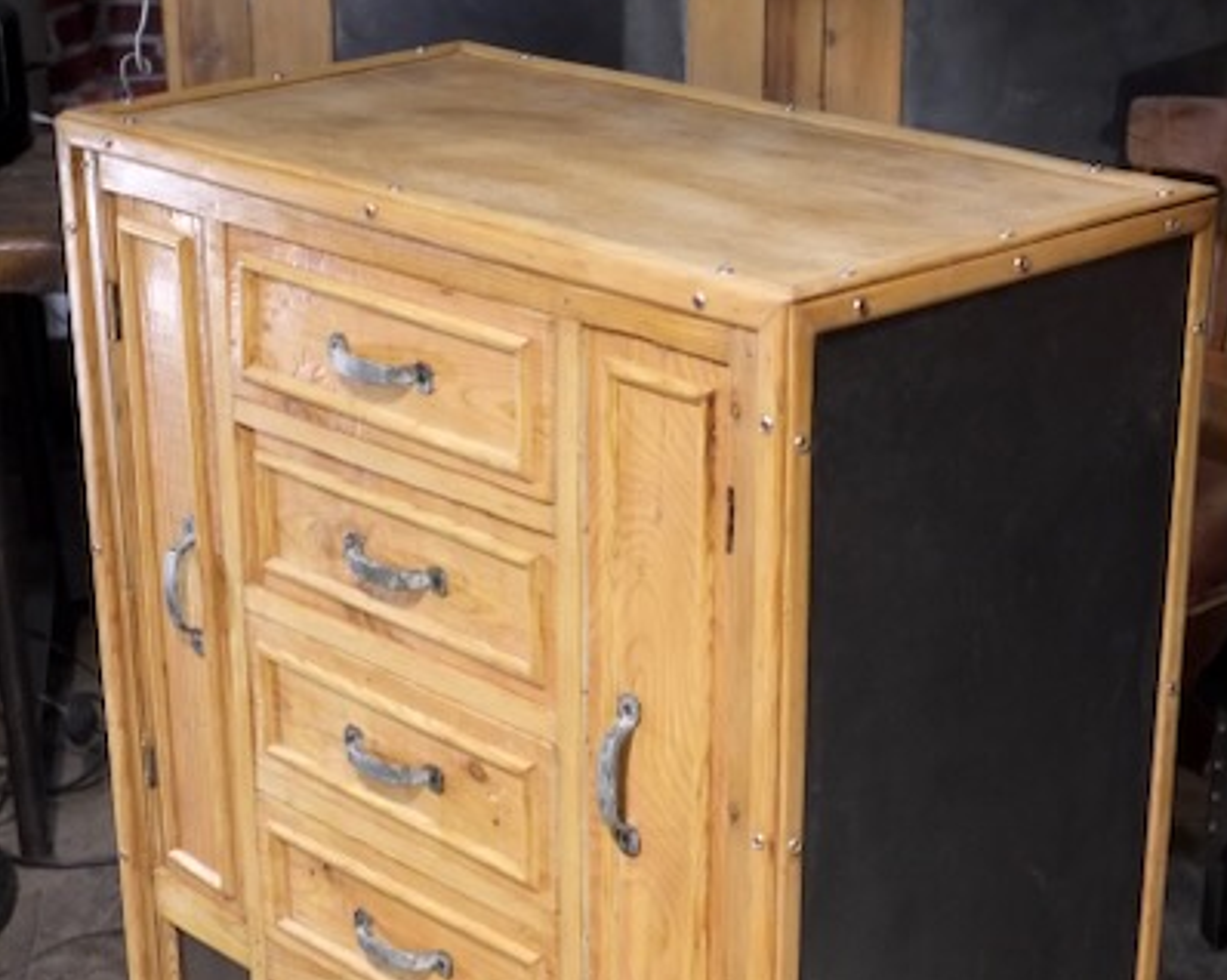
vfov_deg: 20.3
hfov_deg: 25.4
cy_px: 690
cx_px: 614
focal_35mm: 75
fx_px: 2722
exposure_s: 1/125
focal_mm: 35
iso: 3200
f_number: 4
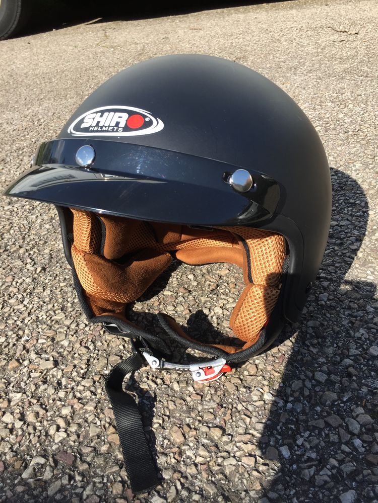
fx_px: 422
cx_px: 189
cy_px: 252
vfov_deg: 61.7
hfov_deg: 48.2
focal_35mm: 29
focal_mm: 4.15
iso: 32
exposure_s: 1/1068
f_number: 2.2
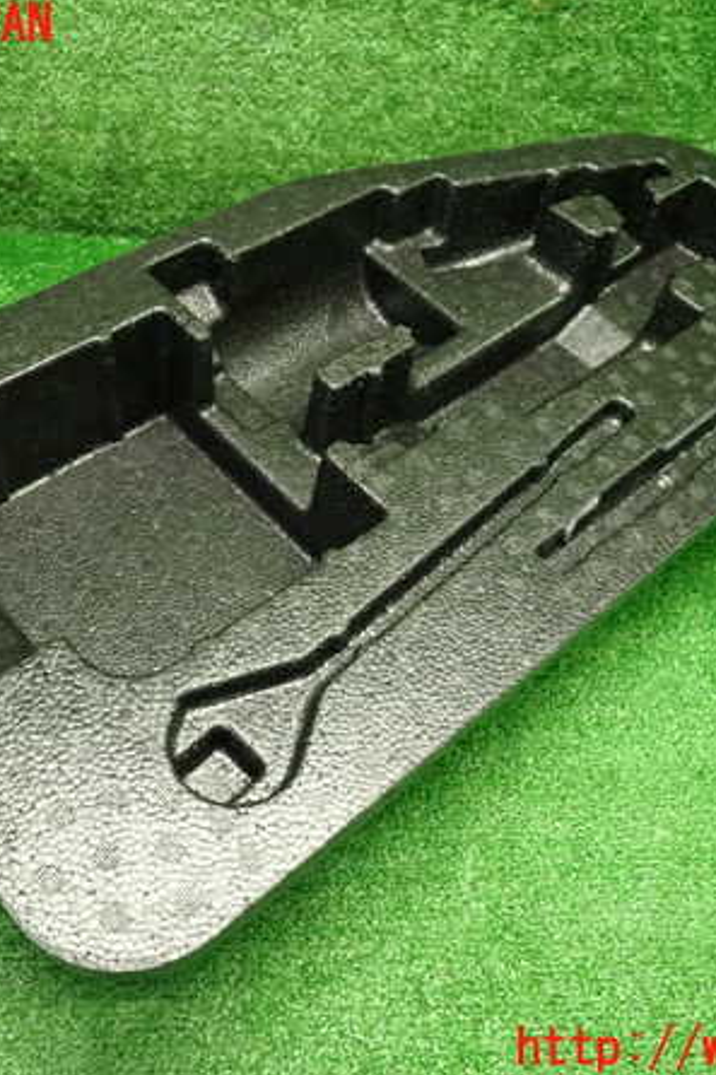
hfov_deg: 37.8
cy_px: 538
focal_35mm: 35
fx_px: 1045
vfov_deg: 54.5
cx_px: 338
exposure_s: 1/30
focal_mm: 4.5
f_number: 2
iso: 250
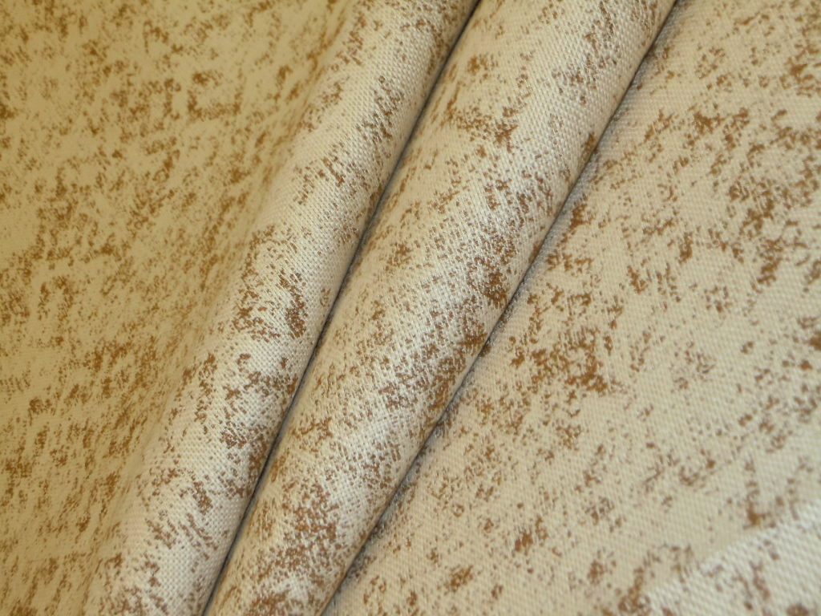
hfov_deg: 42.1
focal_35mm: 45
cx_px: 410
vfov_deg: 32.2
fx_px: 1067
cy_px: 308
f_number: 4.6
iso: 250
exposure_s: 1/30
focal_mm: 8.1
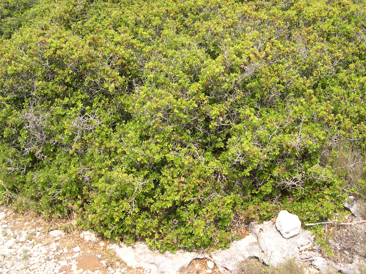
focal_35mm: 38
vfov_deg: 37.7
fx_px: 402
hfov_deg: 49.0
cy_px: 137
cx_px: 183
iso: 100
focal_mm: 8
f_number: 7.6
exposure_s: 1/94
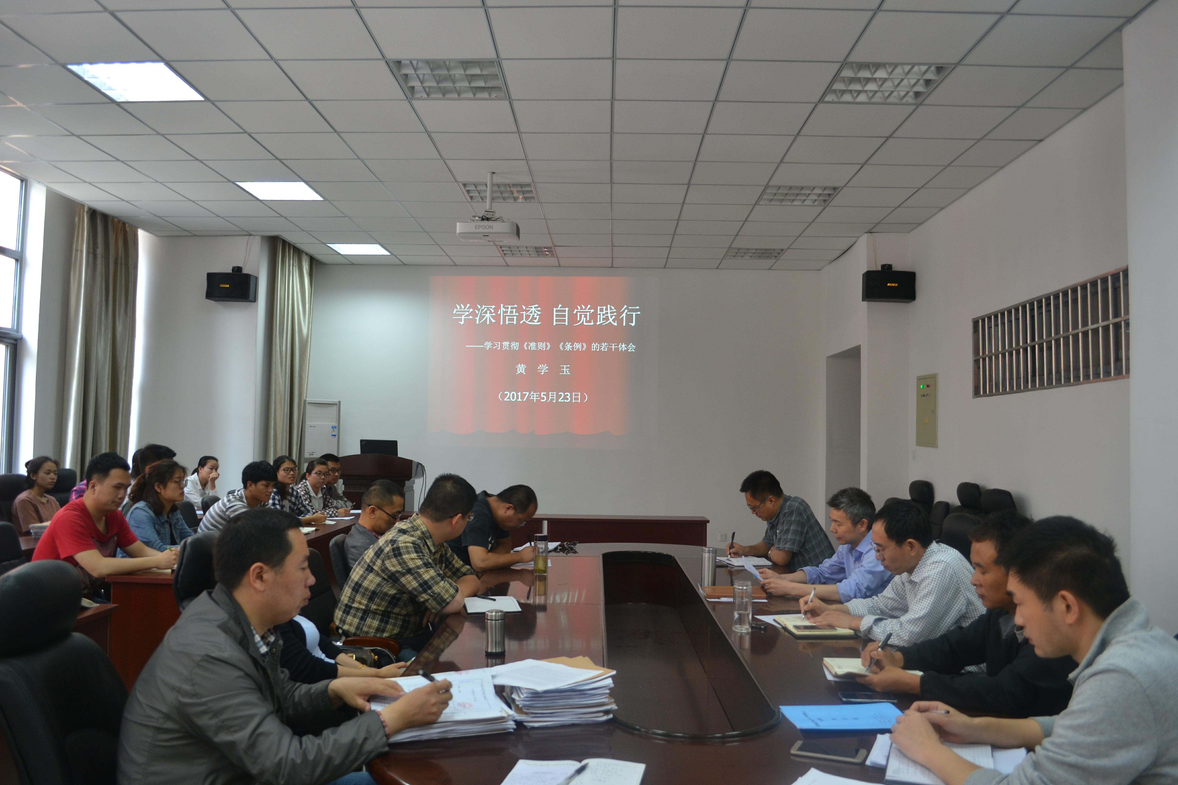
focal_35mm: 27
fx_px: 883
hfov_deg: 67.4
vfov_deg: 47.9
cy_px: 392
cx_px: 589
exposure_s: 1/30
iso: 400
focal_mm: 18
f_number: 3.5
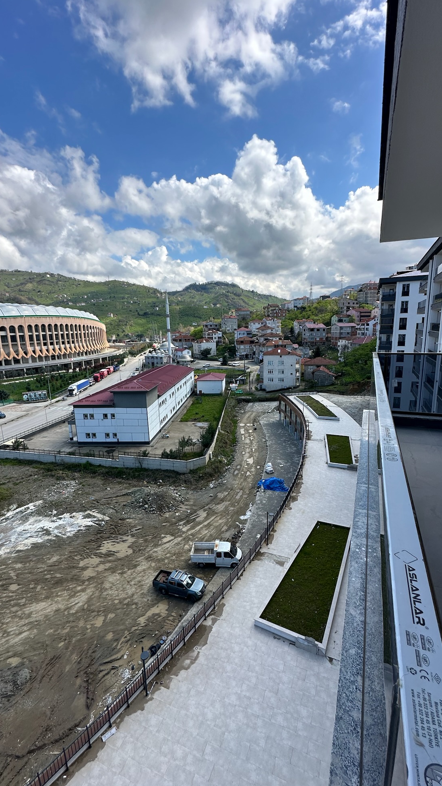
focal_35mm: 16
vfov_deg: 99.4
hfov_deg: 67.1
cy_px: 392
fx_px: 333
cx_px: 229
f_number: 2.2
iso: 50
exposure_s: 1/1770
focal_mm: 2.22
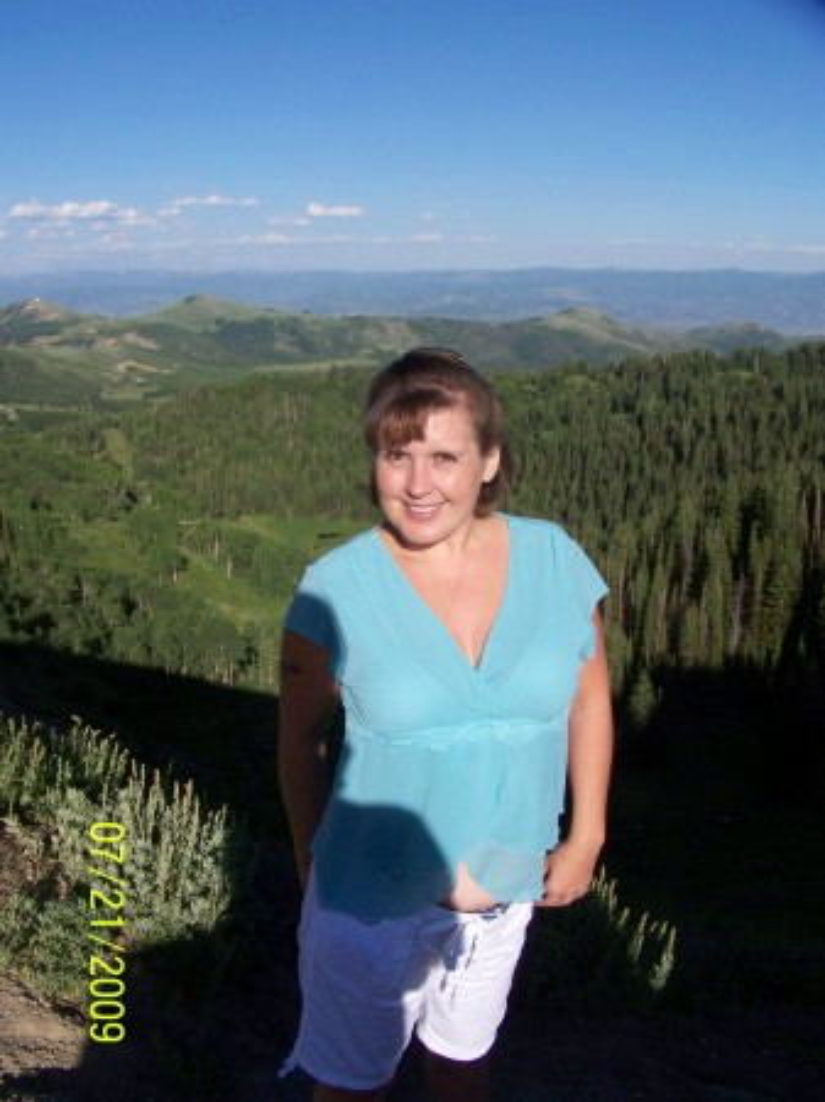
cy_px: 551
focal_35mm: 36
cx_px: 412
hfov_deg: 39.6
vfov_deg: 51.4
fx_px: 1145
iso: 200
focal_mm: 5.85
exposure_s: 1/1250
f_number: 5.6
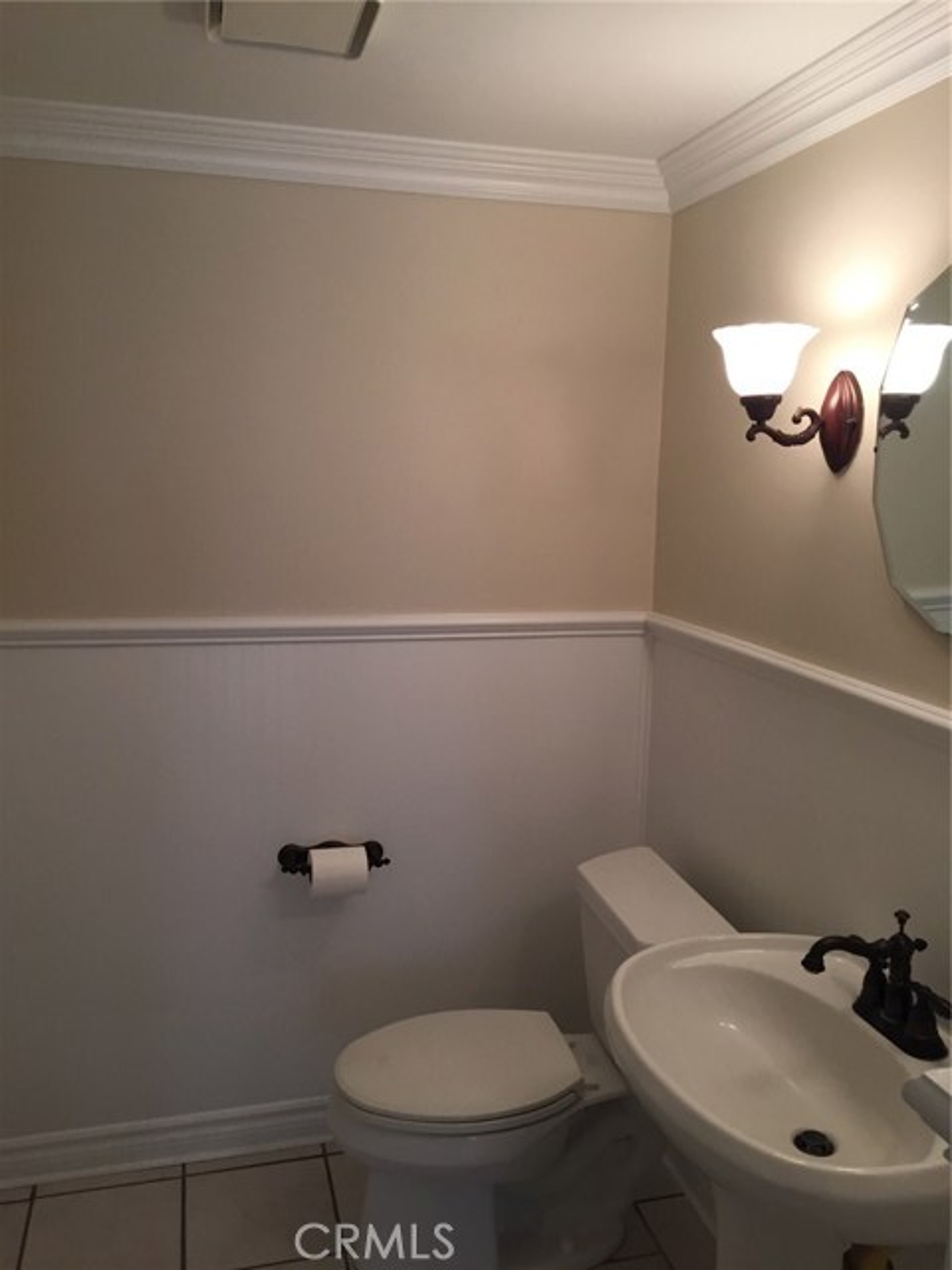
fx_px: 1063
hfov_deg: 48.2
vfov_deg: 61.7
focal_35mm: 29
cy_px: 635
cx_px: 476
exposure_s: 1/30
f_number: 2.2
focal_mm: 4.15
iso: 40
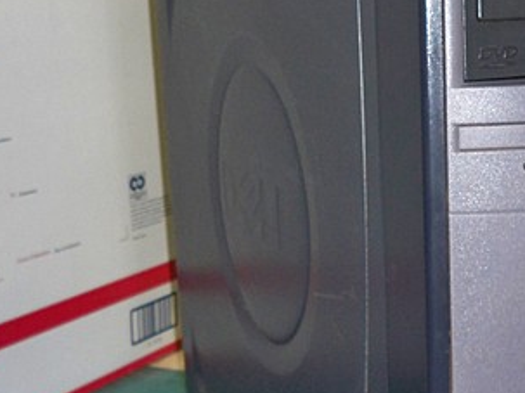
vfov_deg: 19.9
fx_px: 1122
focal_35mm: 74
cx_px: 393
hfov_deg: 26.0
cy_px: 239
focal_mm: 6.3
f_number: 3.1
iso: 200
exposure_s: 1/60
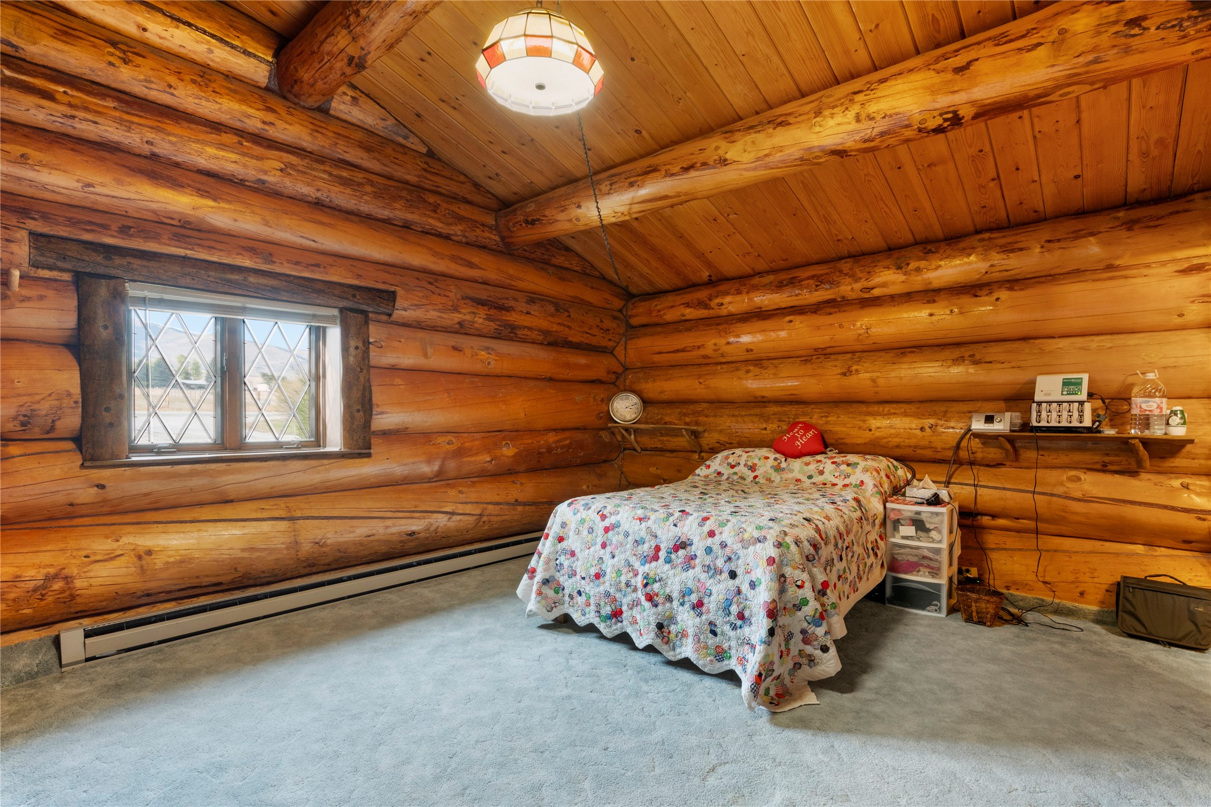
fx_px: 538
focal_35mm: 16
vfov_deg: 73.7
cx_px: 606
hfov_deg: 96.7
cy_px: 404
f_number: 13
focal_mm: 16
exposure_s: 1.6
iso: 400
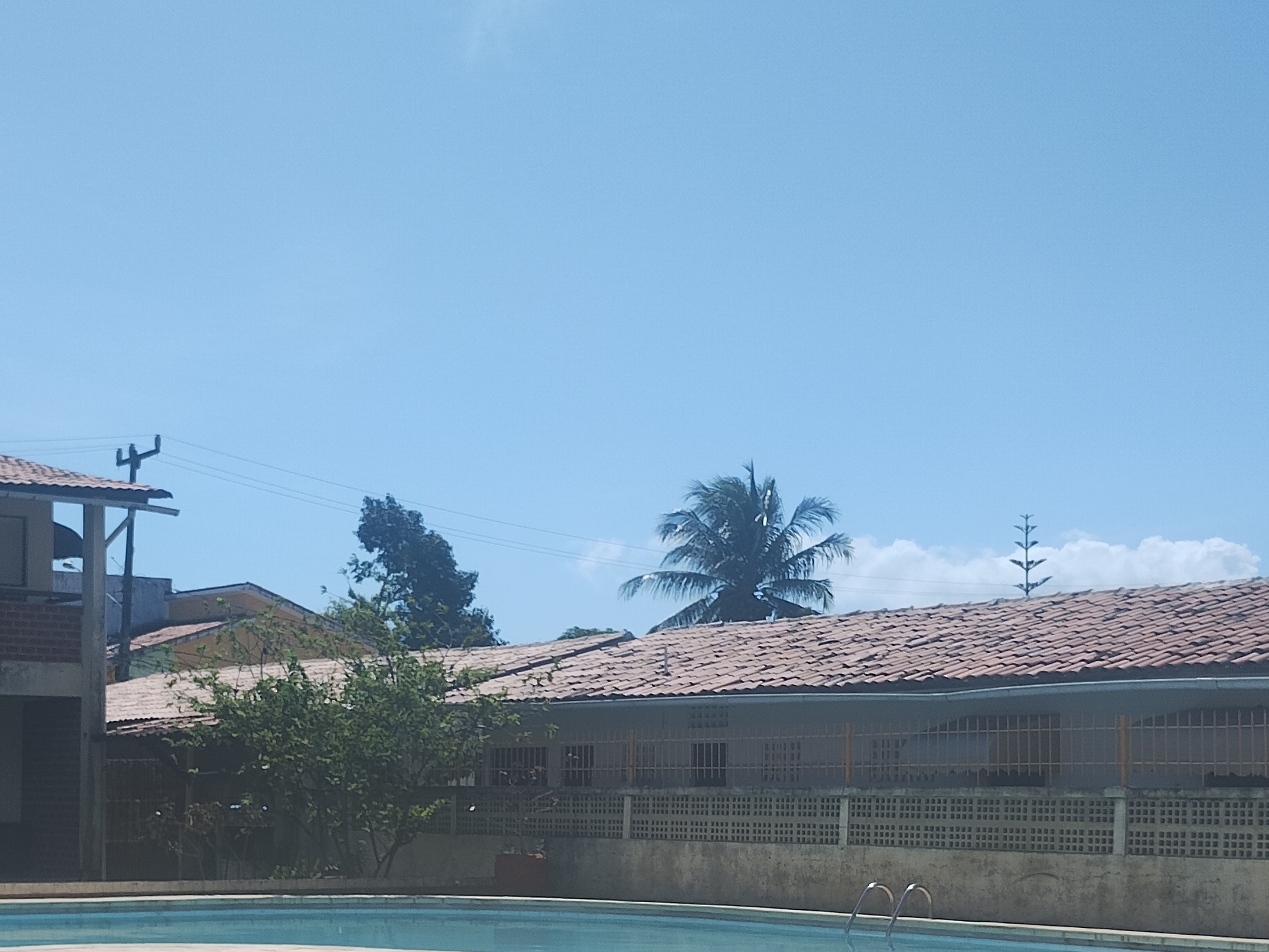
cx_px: 419
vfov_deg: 23.3
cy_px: 783
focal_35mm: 62
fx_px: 2273
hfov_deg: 30.9
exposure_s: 1/982
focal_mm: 4.27
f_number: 1.8
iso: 100
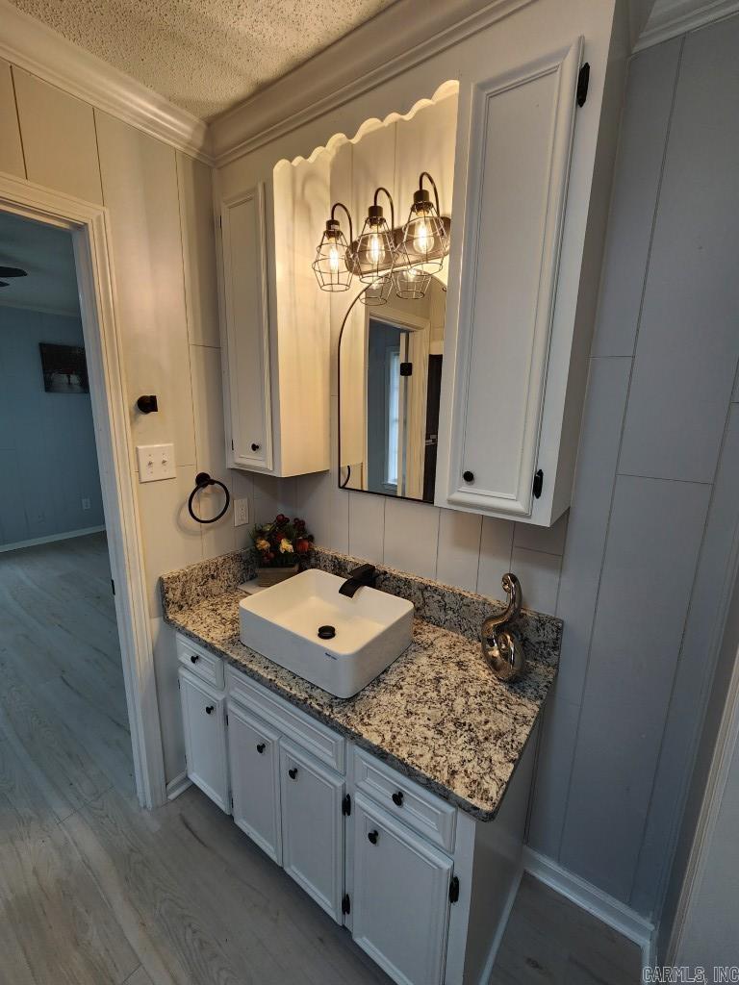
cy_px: 492
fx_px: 370
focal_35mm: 13
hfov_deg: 89.9
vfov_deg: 106.2
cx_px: 370
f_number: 2.2
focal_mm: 2.2
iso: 100
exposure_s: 1/60
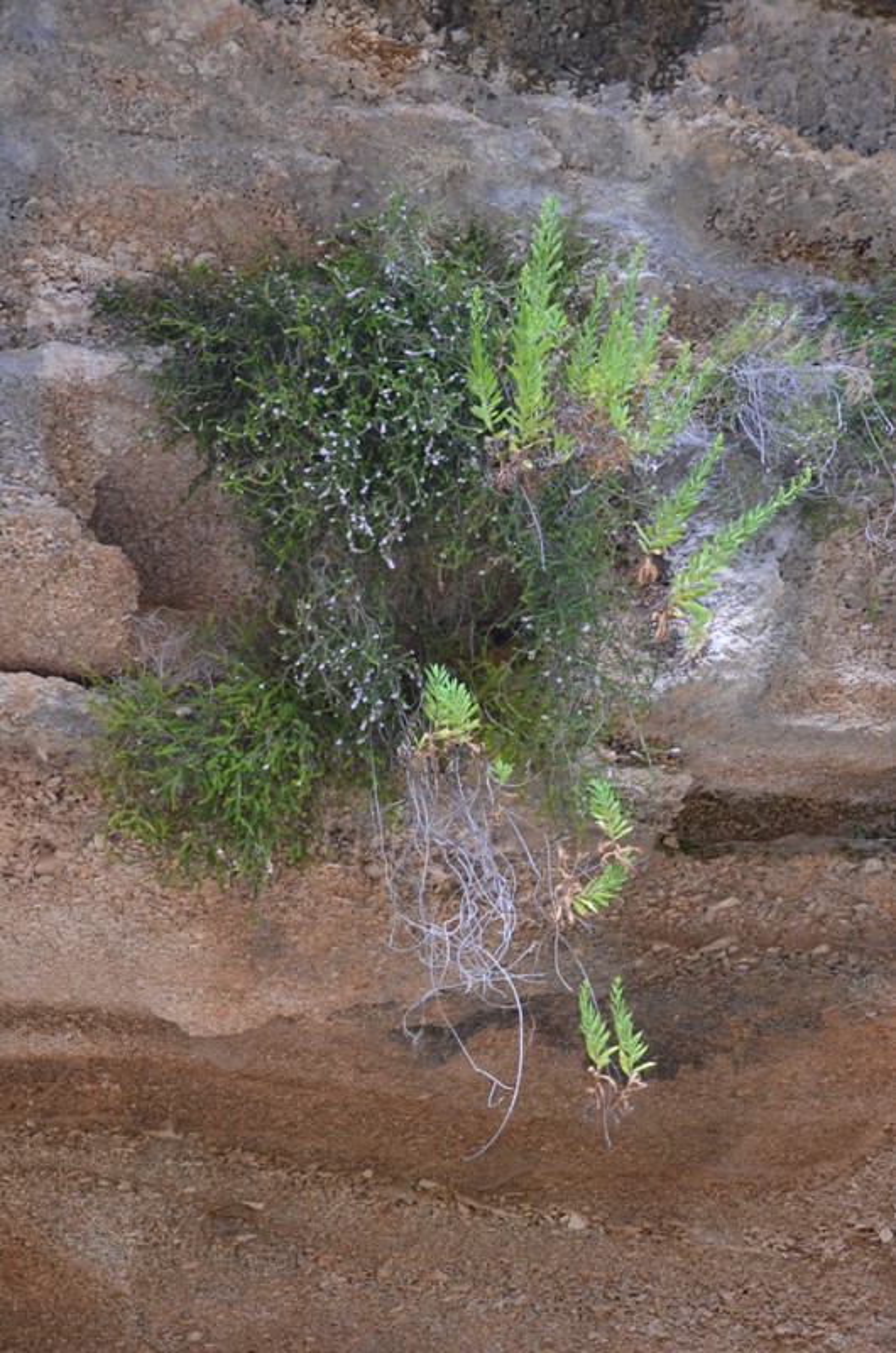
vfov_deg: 41.2
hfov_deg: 28.0
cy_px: 676
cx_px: 448
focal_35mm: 48
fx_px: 1800
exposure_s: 1/60
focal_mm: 32
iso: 800
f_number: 5.6
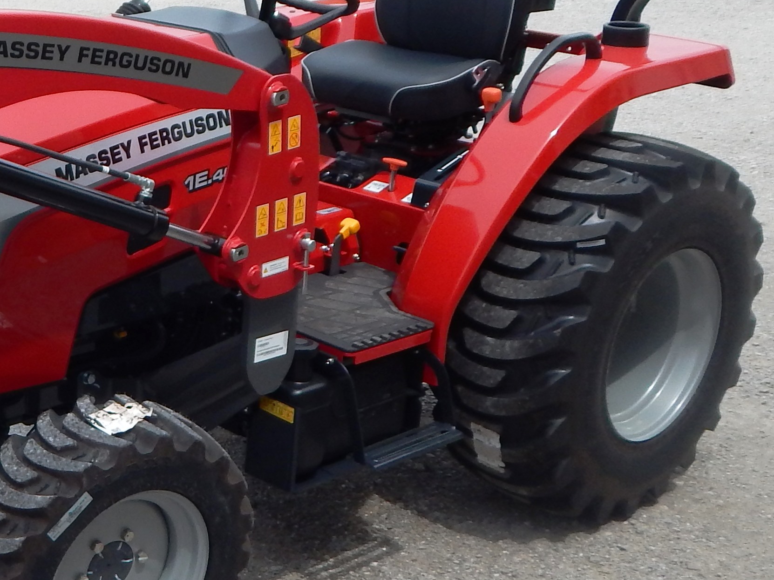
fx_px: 1364
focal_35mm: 61
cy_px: 247
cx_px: -97
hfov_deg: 28.5
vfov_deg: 24.0
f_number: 6
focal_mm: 4
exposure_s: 1/400
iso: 125
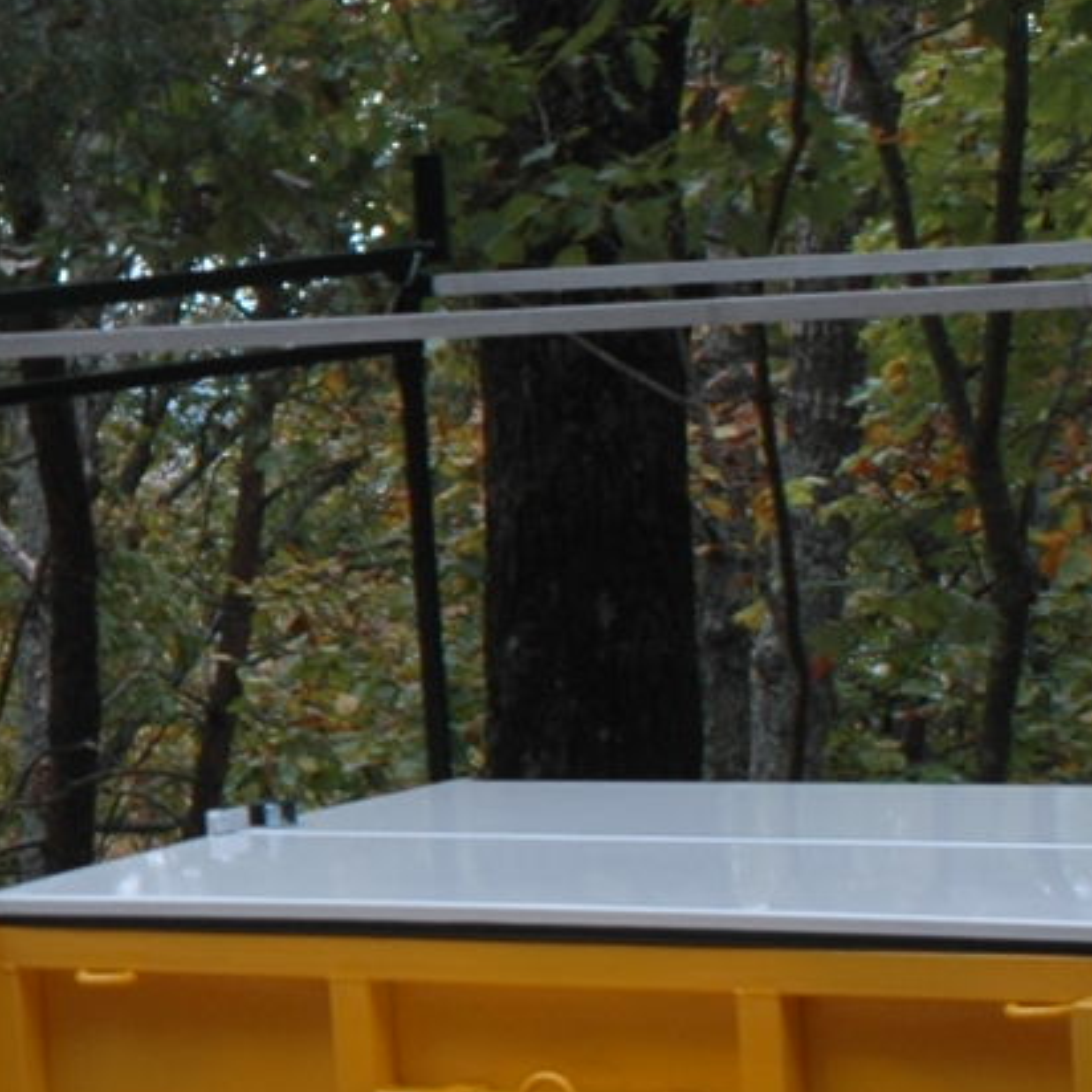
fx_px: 5925
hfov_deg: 9.9
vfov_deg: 10.5
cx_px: -901
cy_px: 297
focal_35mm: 166
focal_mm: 24
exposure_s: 1/80
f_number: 4.5
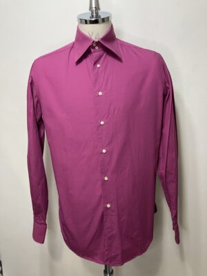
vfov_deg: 63.4
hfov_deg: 49.7
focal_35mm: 28
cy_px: 138
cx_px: 104
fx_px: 223
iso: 125
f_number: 1.8
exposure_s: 1/50
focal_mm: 3.99
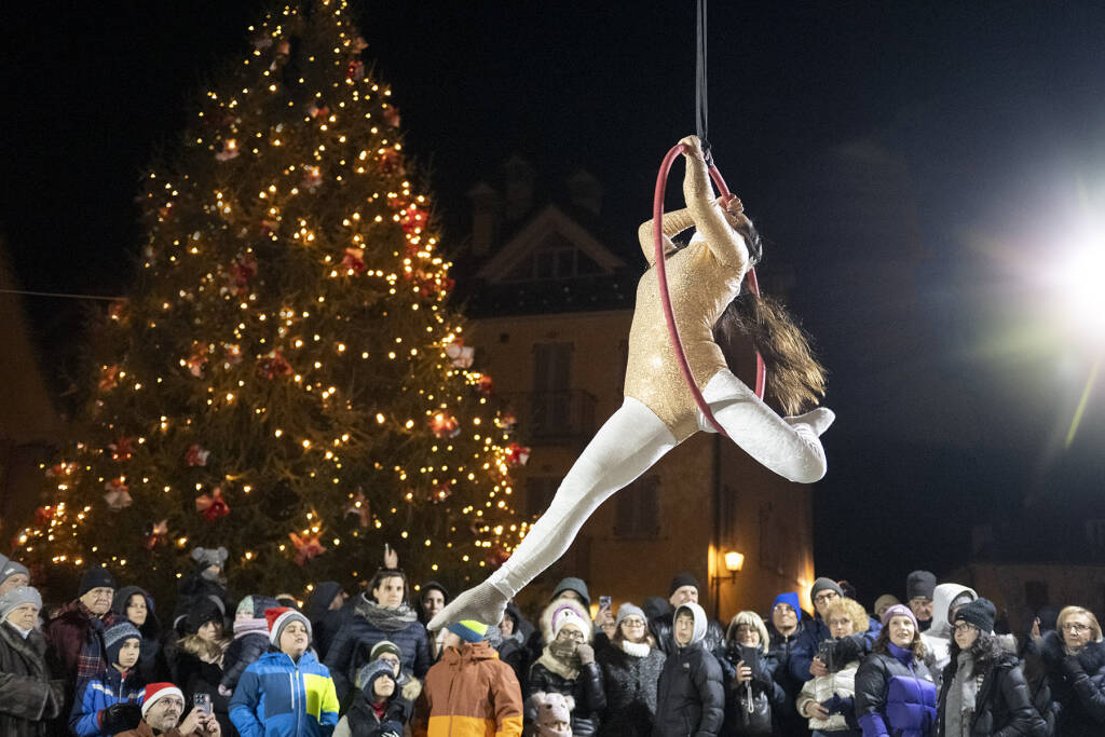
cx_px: 552
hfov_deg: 48.5
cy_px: 368
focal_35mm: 40
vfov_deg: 33.4
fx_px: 1228
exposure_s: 1/500
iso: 10000
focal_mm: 40
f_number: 2.8
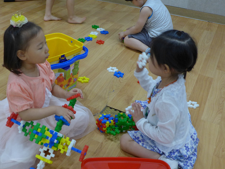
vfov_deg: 30.9
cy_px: 86
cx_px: 82
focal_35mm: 47
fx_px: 305
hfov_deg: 40.1
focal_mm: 6.9
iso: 250
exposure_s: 1/125
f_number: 1.6
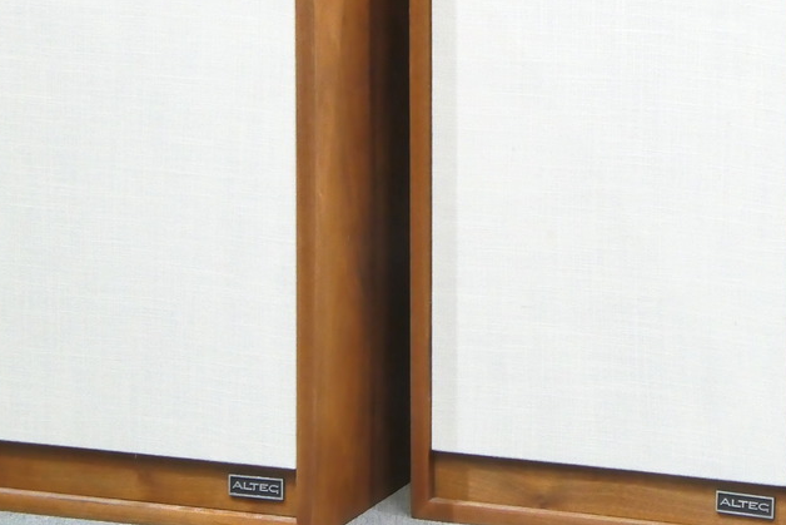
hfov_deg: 14.3
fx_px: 3123
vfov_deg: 9.6
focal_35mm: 143
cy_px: 155
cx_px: 422
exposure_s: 1/20
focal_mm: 16.1
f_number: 6.3
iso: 1600
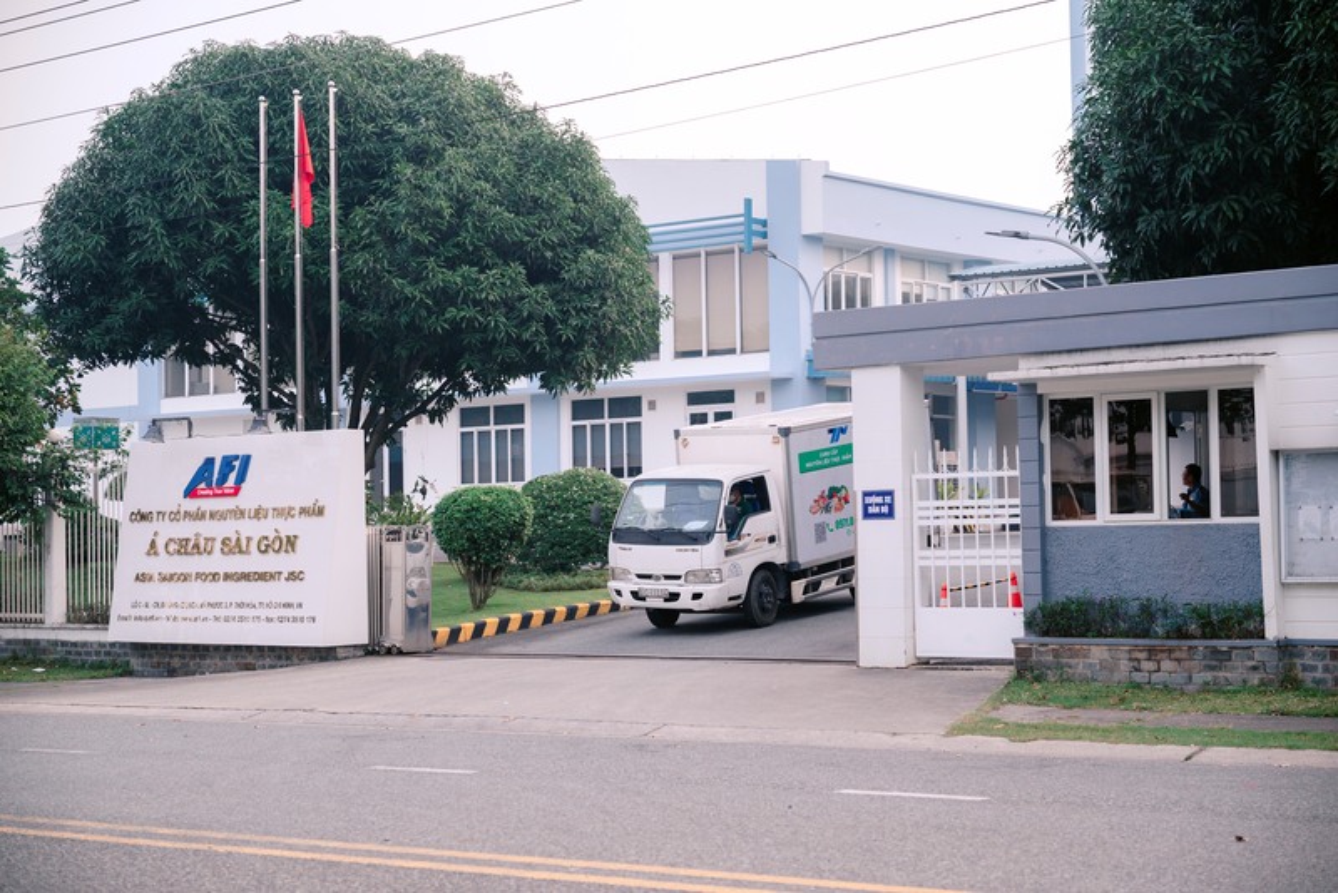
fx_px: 2268
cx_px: 669
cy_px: 446
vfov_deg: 22.3
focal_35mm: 61
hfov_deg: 32.9
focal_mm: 61
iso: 1000
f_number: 4
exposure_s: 1/400
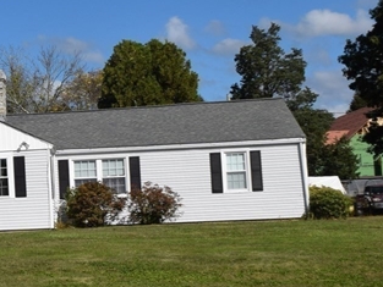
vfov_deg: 17.4
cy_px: 139
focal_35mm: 85
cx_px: -99
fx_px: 941
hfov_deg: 21.1
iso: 200
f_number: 11
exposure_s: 1/500
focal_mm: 18
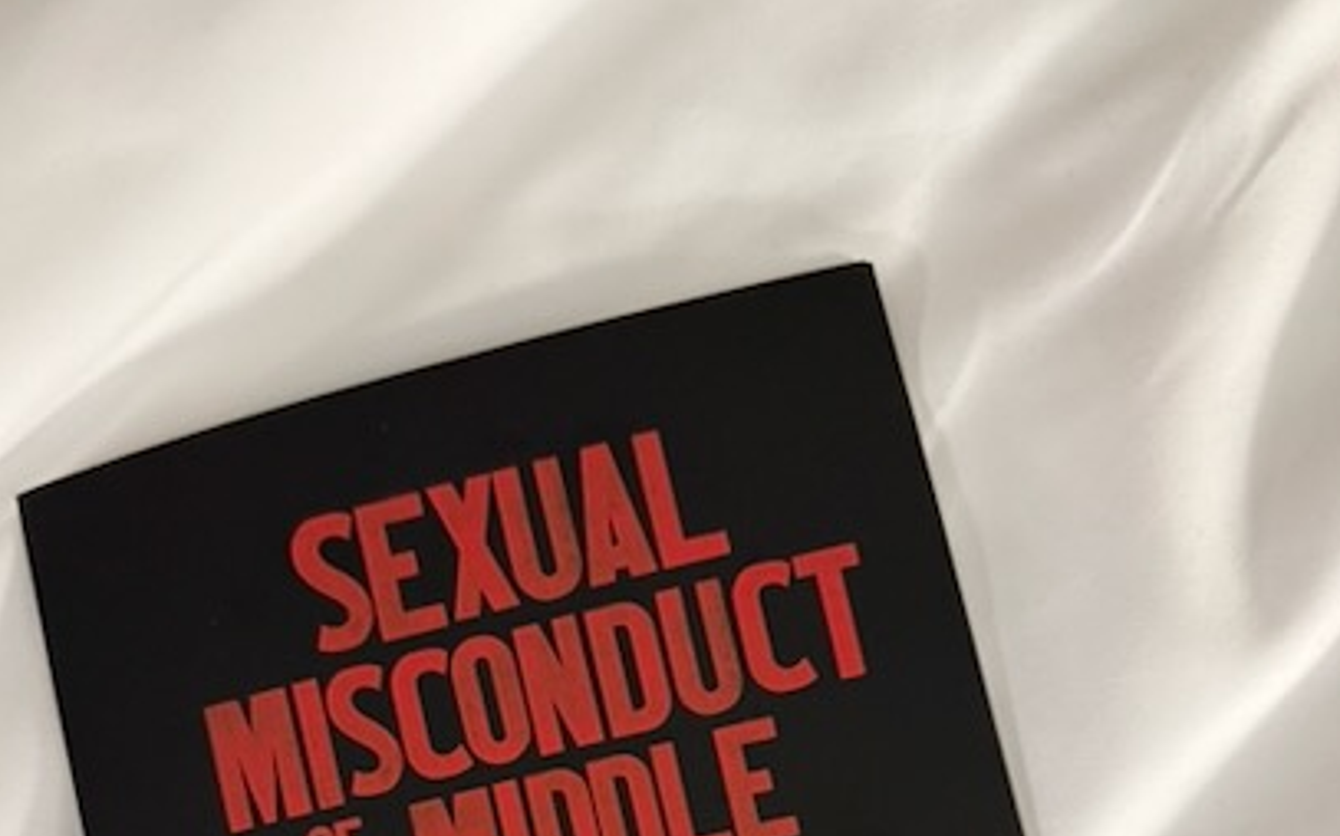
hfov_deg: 49.2
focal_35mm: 40
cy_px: 1047
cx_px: 599
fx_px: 1460
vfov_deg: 27.4
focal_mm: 6.76
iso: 640
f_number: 1.78
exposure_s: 1/40
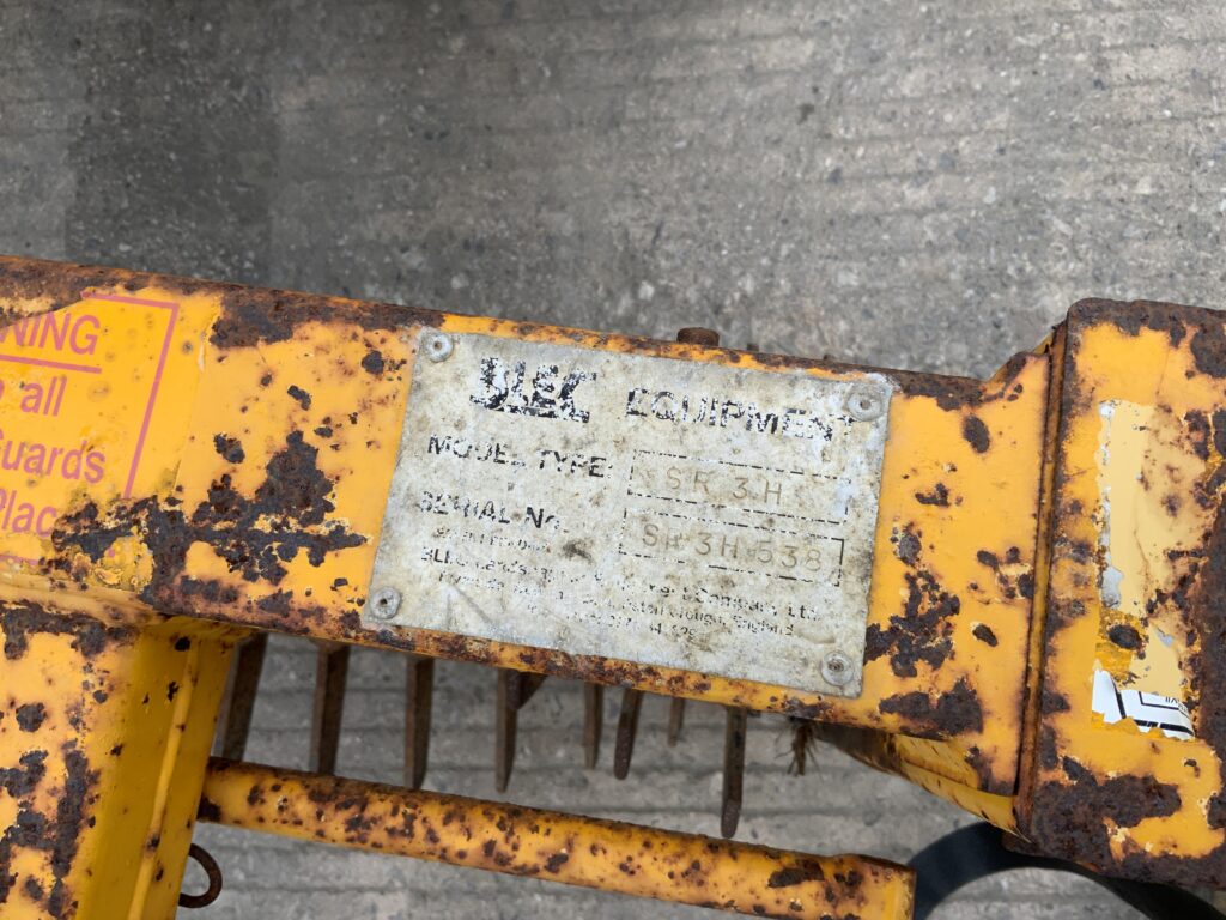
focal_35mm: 29
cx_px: 613
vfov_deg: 48.2
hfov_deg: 61.7
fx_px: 1027
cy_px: 460
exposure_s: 1/545
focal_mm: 3
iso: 16
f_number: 1.8
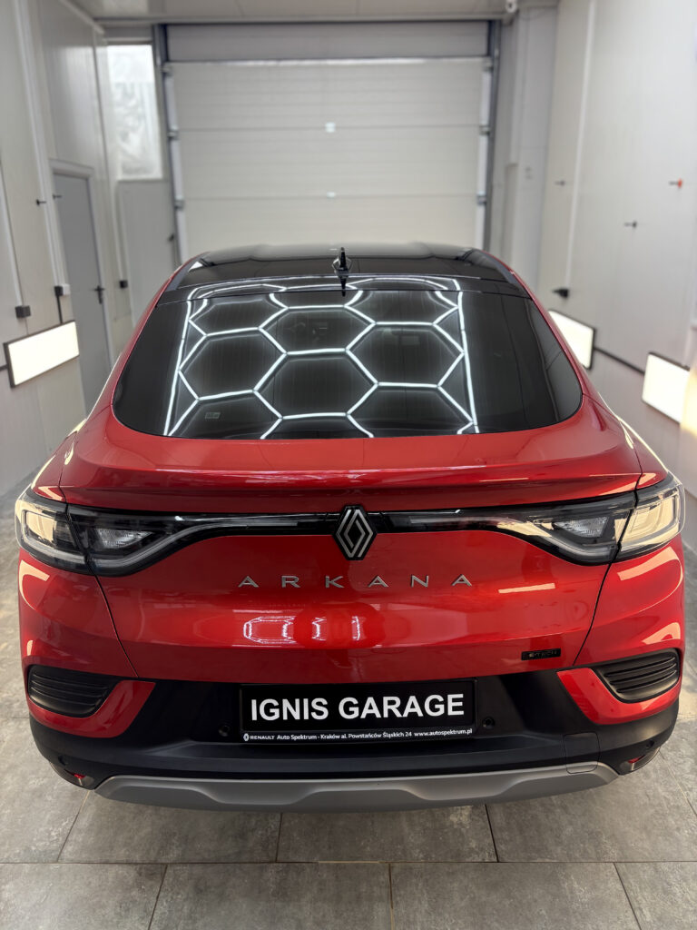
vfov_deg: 67.3
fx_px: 698
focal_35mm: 26
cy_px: 465
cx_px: 348
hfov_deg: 53.1
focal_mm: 5.96
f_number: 1.6
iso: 64
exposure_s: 1/100
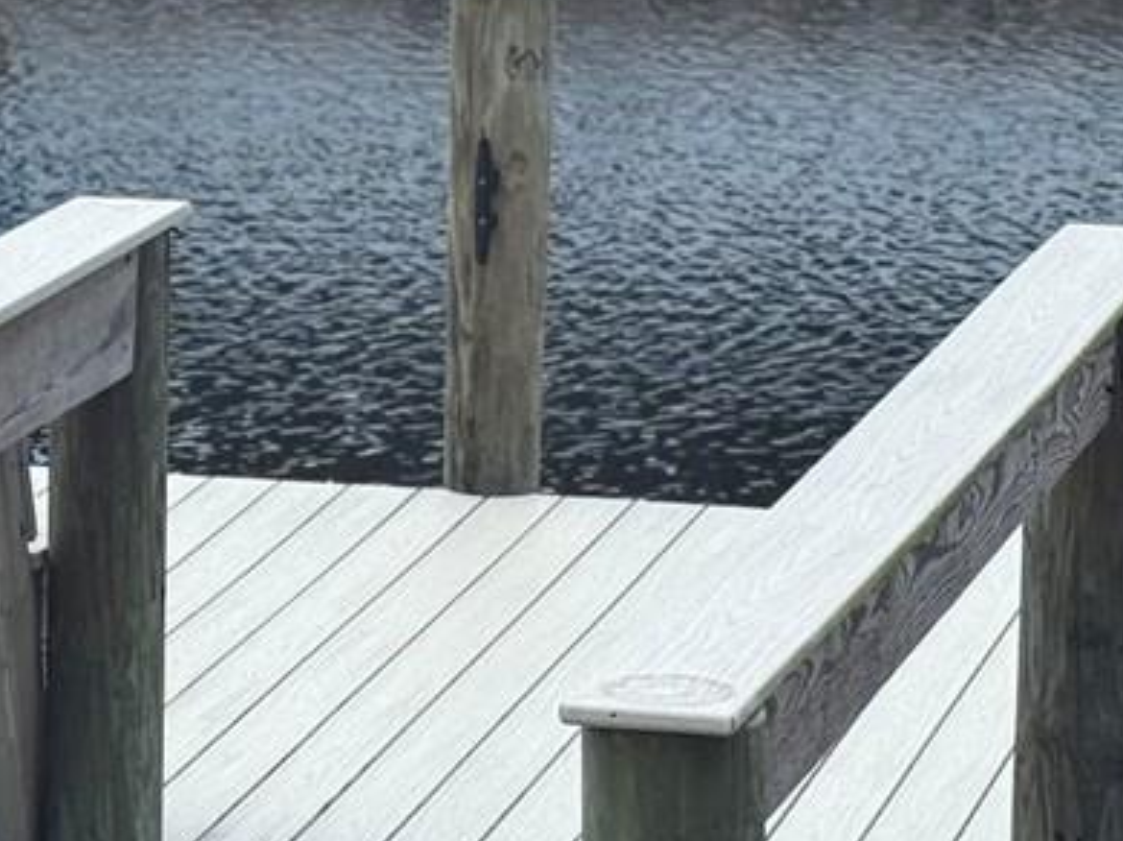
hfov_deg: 10.0
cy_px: 783
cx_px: 17
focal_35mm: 197
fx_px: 6387
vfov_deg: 7.5
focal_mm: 6.76
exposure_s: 1/2577
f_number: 1.78
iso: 64
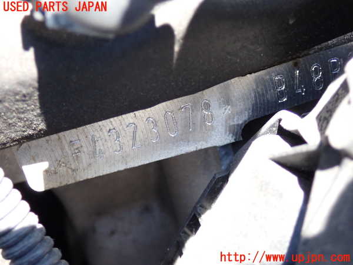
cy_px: 132
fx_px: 836
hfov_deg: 23.8
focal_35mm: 82
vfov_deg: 18.0
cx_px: 176
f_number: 4.3
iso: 400
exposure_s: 1/80
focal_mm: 14.62
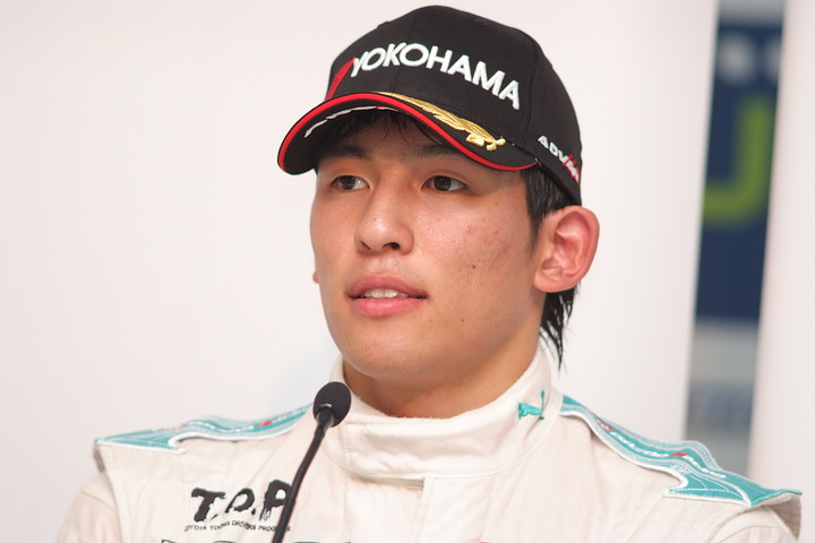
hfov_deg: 7.6
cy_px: 272
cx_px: 408
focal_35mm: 270
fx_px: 6112
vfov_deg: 5.1
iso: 400
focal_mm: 180
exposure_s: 1/250
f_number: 2.8
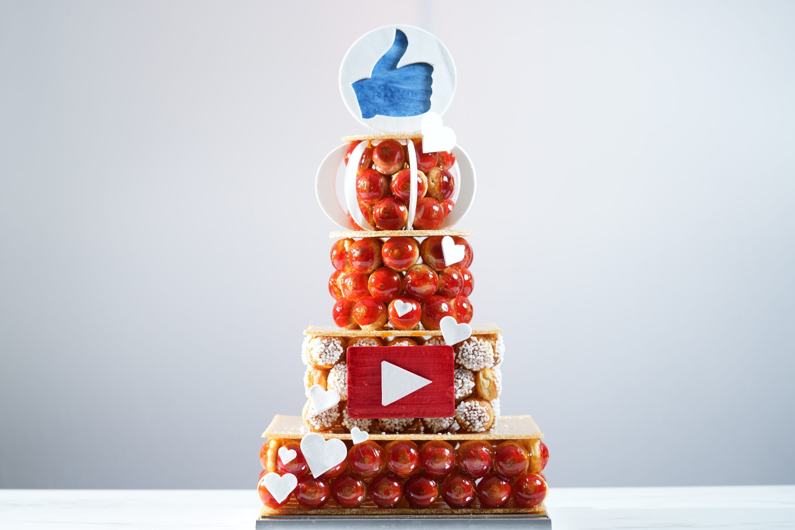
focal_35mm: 90
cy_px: 265
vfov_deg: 15.2
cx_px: 398
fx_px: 1987
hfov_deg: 22.6
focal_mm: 90
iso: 800
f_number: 2.8
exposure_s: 1/200
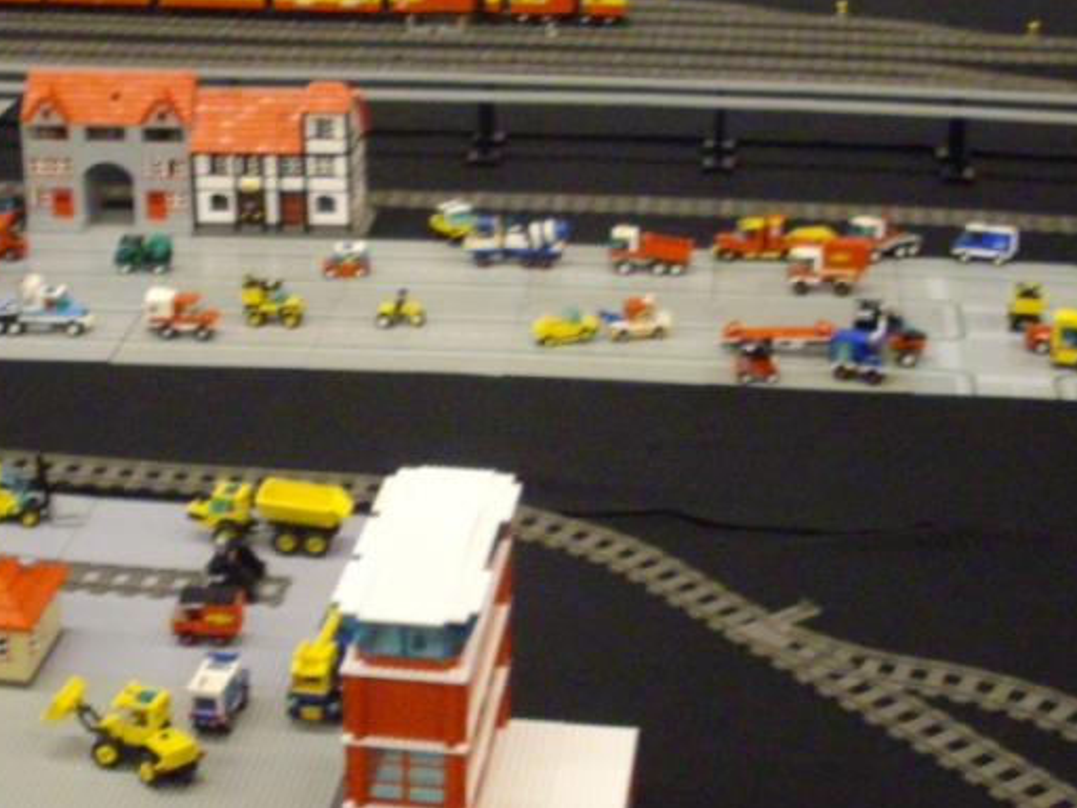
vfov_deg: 19.9
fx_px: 2302
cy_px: 417
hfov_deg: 26.3
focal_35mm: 74
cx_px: 410
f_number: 2.8
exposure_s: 1/13
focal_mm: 6.2
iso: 400
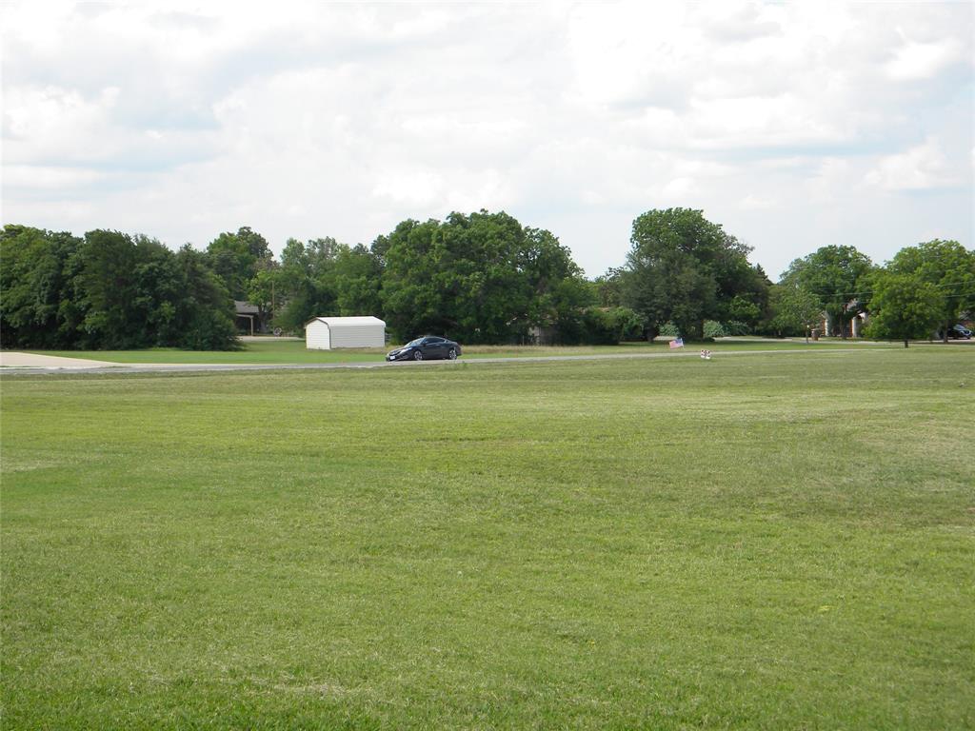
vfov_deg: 26.1
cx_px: 488
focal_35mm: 56
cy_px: 366
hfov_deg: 34.3
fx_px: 1577
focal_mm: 10.1
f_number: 4.1
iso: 80
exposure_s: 1/489
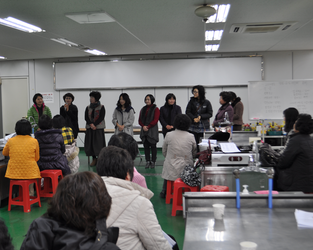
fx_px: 417
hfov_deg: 41.0
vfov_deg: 33.4
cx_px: 131
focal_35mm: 45
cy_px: 123
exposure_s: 1/30
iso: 250
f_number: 5.6
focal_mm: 26
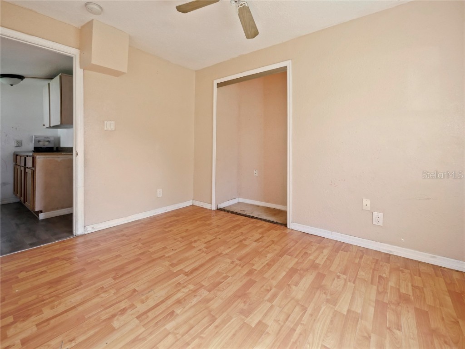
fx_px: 188
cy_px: 174
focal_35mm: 14
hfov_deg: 102.1
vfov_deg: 85.7
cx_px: 232
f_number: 4
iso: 320
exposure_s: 1/60
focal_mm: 7
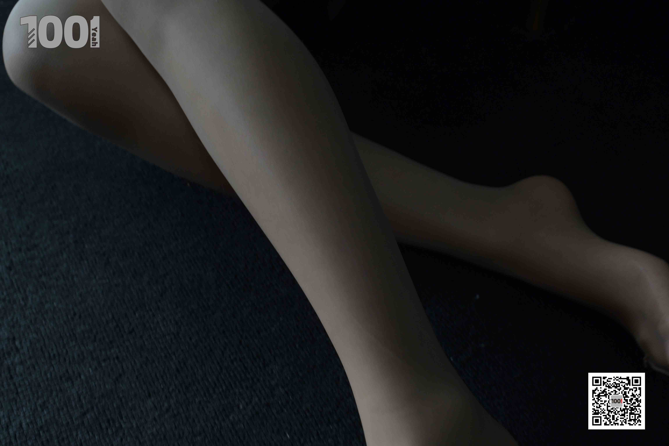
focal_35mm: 35
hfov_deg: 54.4
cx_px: 334
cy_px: 223
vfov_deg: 37.9
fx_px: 650
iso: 640
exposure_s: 1/160
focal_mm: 35
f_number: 8
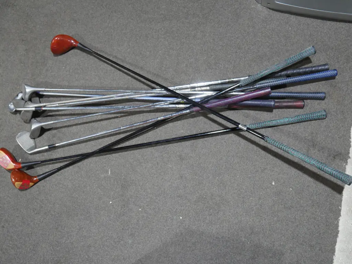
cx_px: 176
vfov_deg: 36.0
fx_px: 407
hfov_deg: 46.8
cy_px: 132
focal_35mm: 40
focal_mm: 20
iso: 500
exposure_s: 1/60
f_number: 4.4
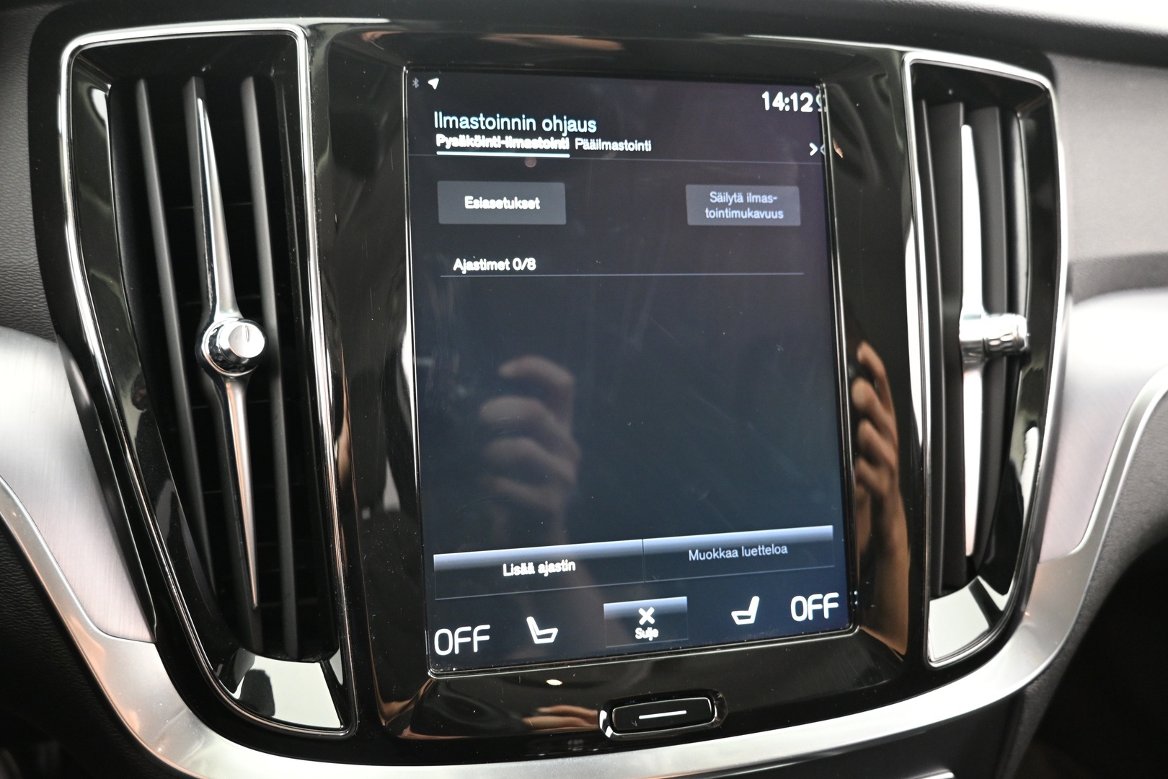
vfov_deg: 53.1
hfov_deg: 73.7
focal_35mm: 24
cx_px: 584
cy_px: 390
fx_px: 779
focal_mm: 16
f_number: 3.5
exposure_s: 1/4
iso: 1600
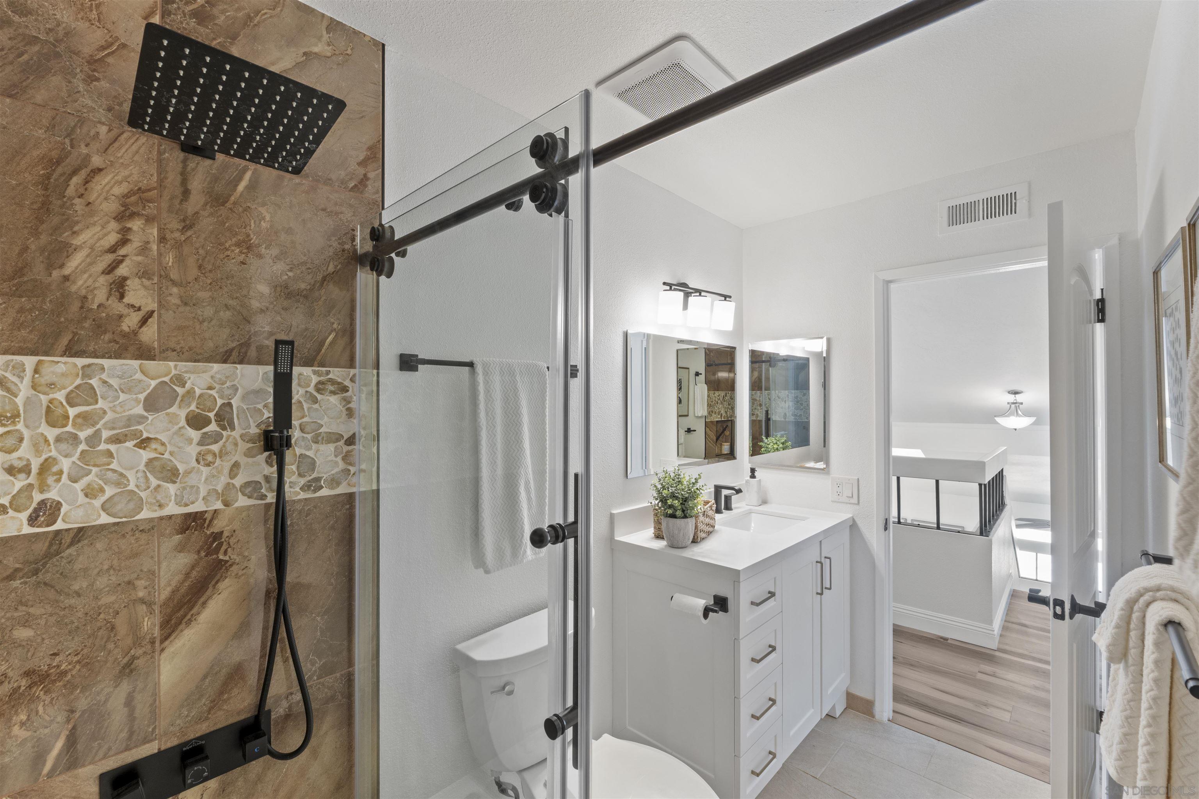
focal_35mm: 15
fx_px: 500
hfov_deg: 100.4
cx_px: 600
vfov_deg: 77.3
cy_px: 400
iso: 250
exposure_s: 1.6
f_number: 9
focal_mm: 10
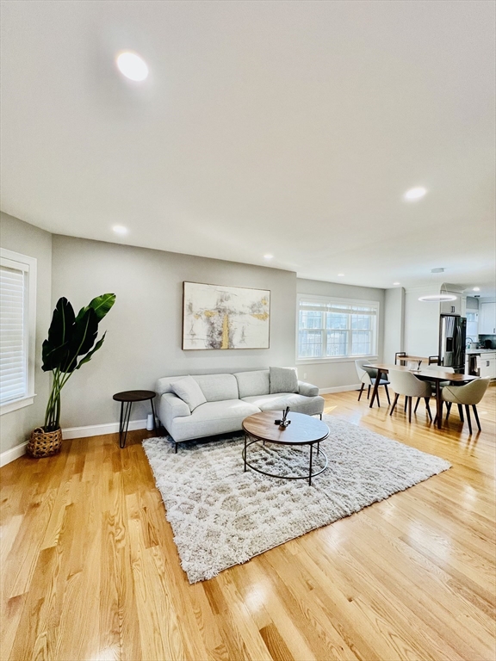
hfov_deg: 89.9
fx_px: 248
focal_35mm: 13
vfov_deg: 106.2
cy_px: 330
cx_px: 248
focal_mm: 1.57
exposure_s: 1/120
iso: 80
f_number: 1.8
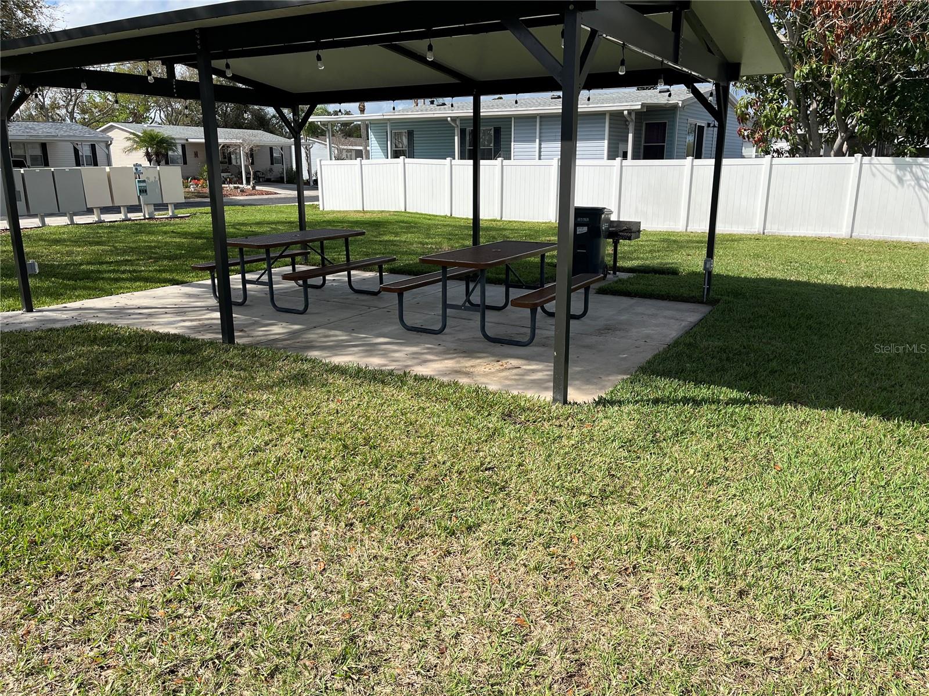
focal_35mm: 26
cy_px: 348
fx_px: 698
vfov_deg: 53.1
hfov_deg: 67.3
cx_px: 464
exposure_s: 1/2899
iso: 50
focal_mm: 5.1
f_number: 1.6
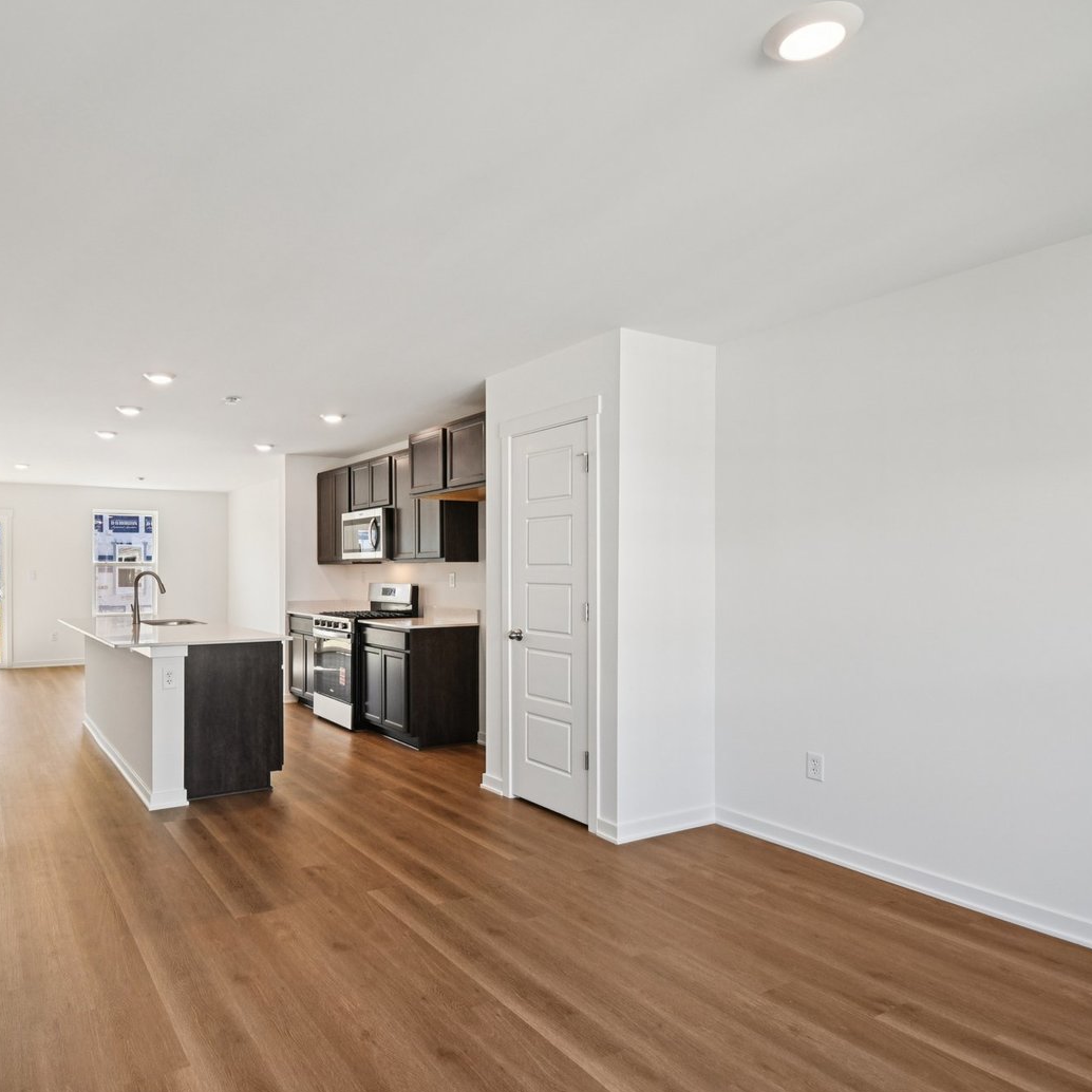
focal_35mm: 20
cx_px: 372
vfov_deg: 74.8
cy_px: 562
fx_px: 714
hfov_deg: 72.8
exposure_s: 1/15
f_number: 8
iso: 125
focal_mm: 10
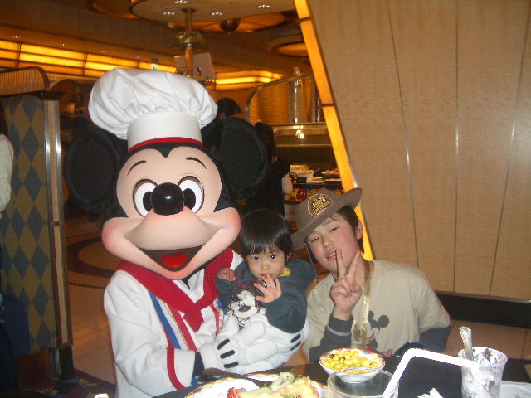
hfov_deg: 52.6
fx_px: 537
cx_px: 266
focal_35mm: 35
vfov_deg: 40.7
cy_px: 199
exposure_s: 1/60
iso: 100
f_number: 2.6
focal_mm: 5.8
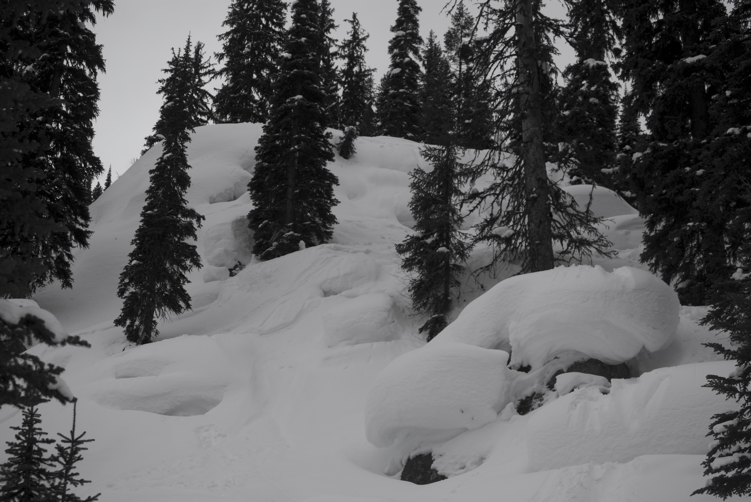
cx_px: 376
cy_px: 251
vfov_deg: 16.6
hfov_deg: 24.6
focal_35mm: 82
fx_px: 1723
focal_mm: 55
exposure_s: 1/400
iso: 100
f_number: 5.6
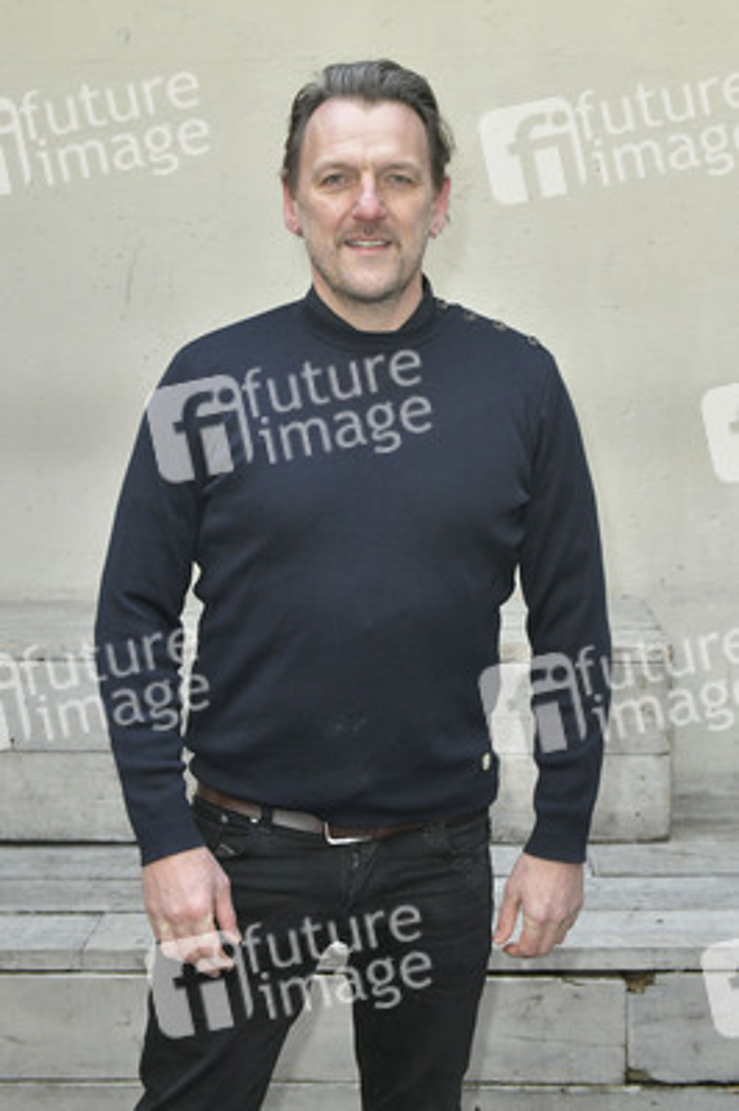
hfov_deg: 28.0
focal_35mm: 48
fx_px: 1480
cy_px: 556
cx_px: 370
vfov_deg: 41.1
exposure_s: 1/200
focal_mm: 48
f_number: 6.3
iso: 2000
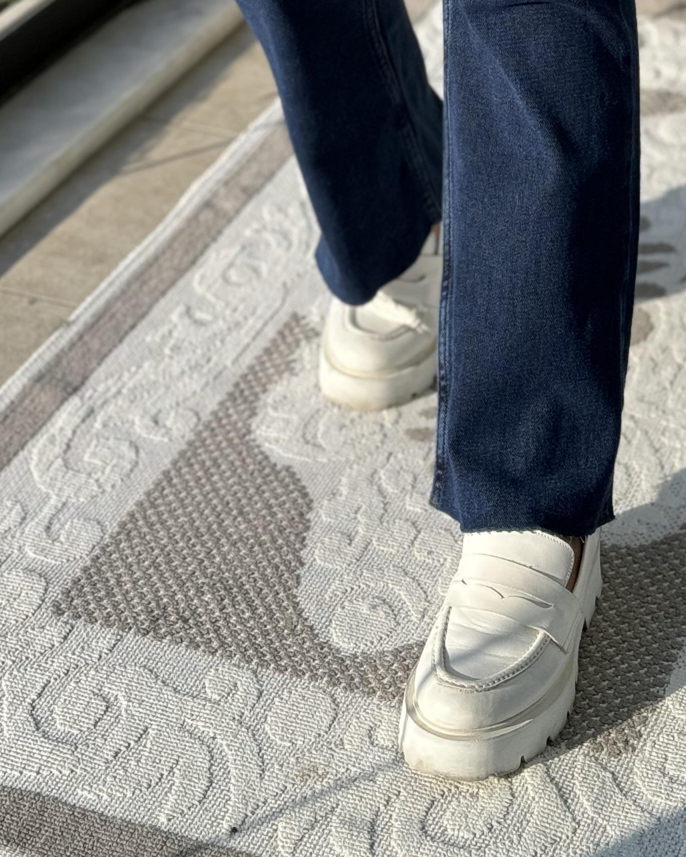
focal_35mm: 110
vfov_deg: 16.8
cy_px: -122
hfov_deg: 14.0
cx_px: 416
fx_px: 2791
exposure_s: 1/558
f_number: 1.78
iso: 64
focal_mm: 6.76
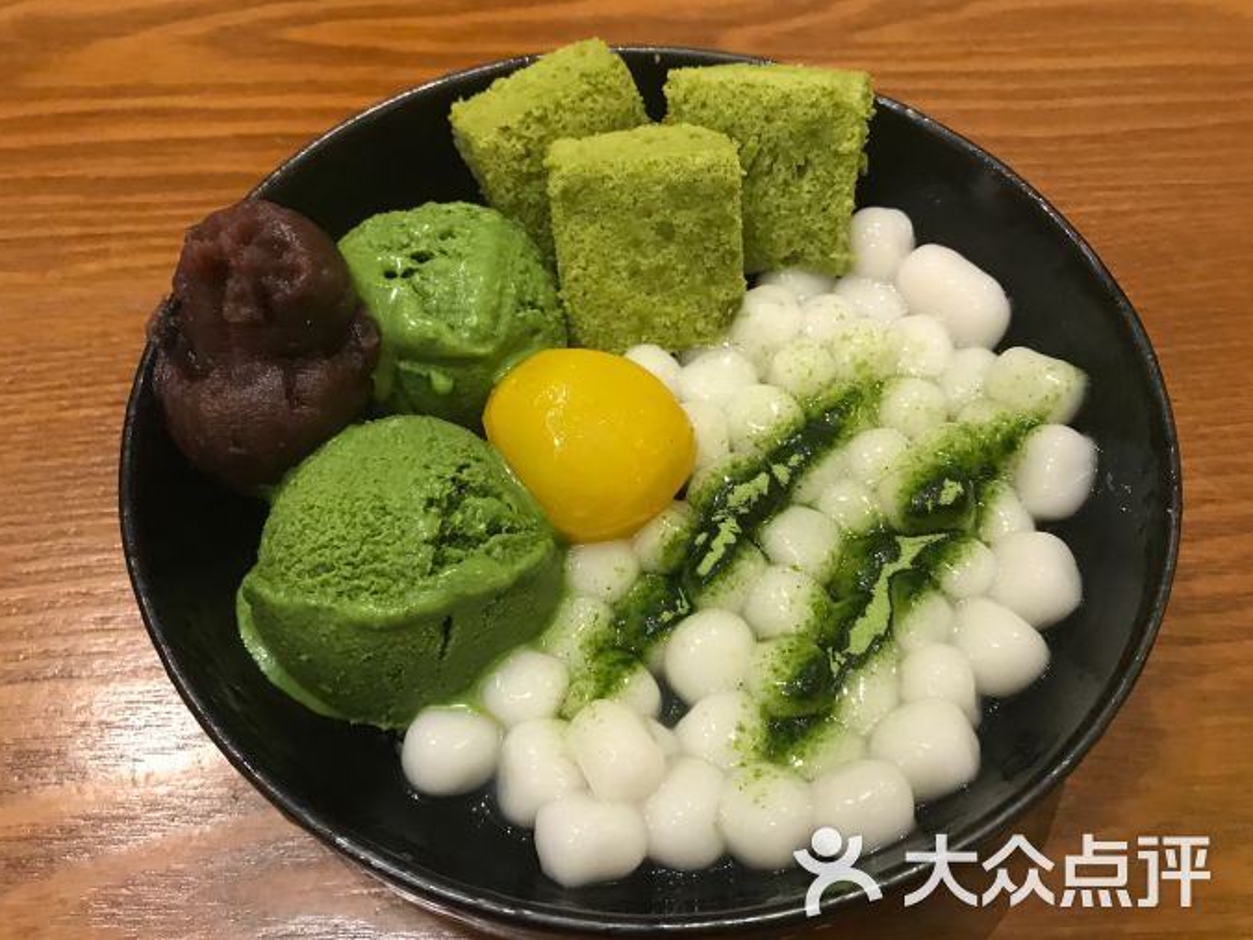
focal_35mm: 29
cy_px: 481
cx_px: 610
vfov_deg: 48.2
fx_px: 1050
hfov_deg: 61.7
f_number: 1.8
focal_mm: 3.99
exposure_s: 1/11
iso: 100
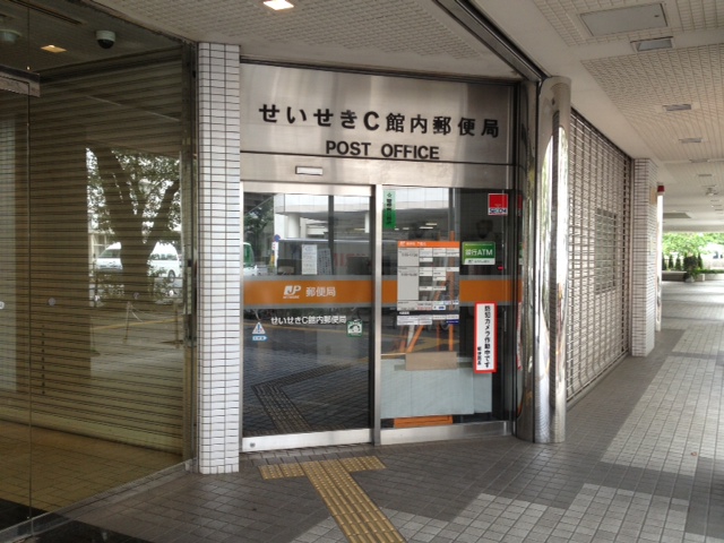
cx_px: 362
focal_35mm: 35
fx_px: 732
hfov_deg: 52.6
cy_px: 272
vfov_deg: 40.7
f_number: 2.4
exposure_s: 1/40
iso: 64
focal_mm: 4.28
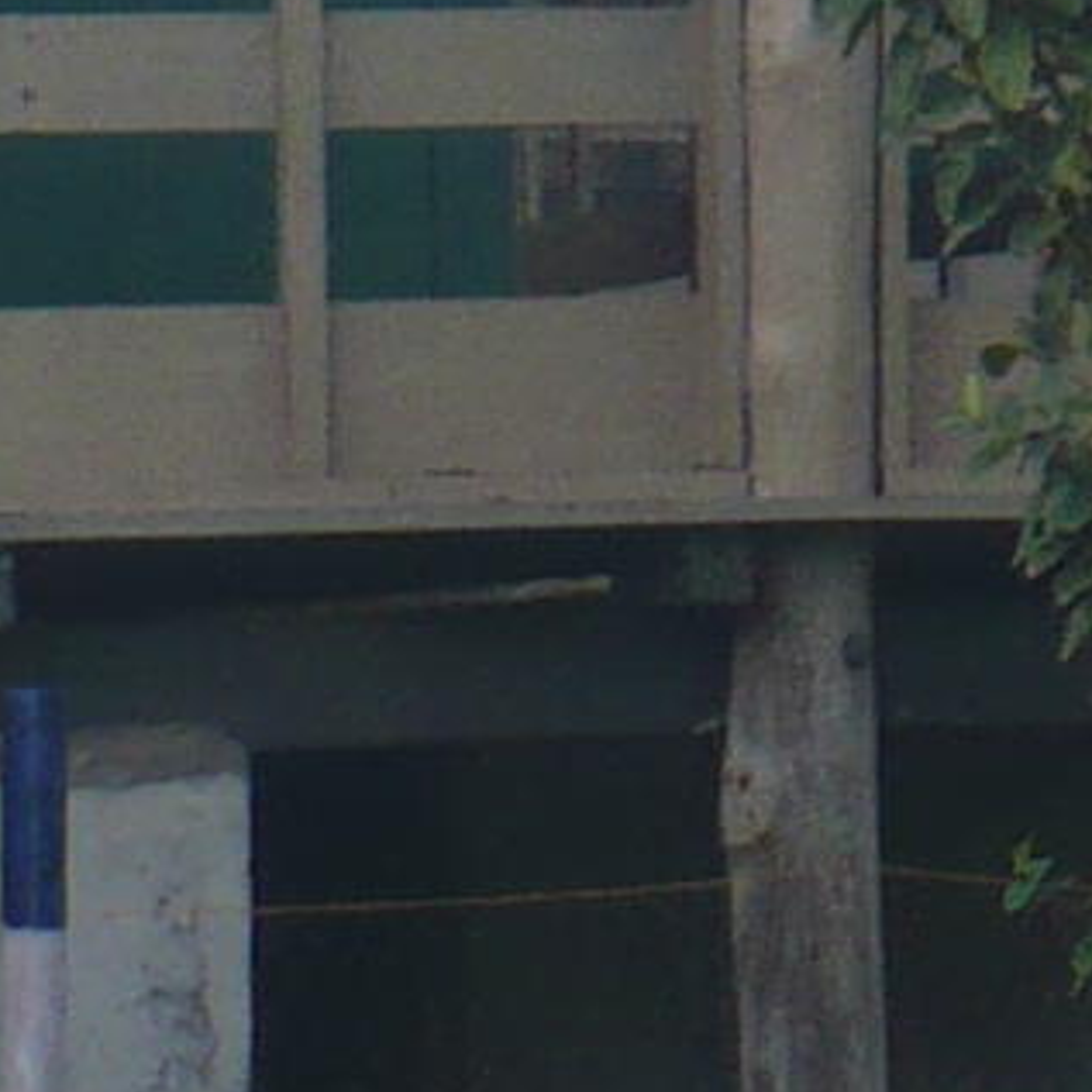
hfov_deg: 5.2
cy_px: -165
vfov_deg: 5.5
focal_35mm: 317
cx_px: 3410
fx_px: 11314
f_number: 2.8
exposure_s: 1/125
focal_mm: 6.1
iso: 100
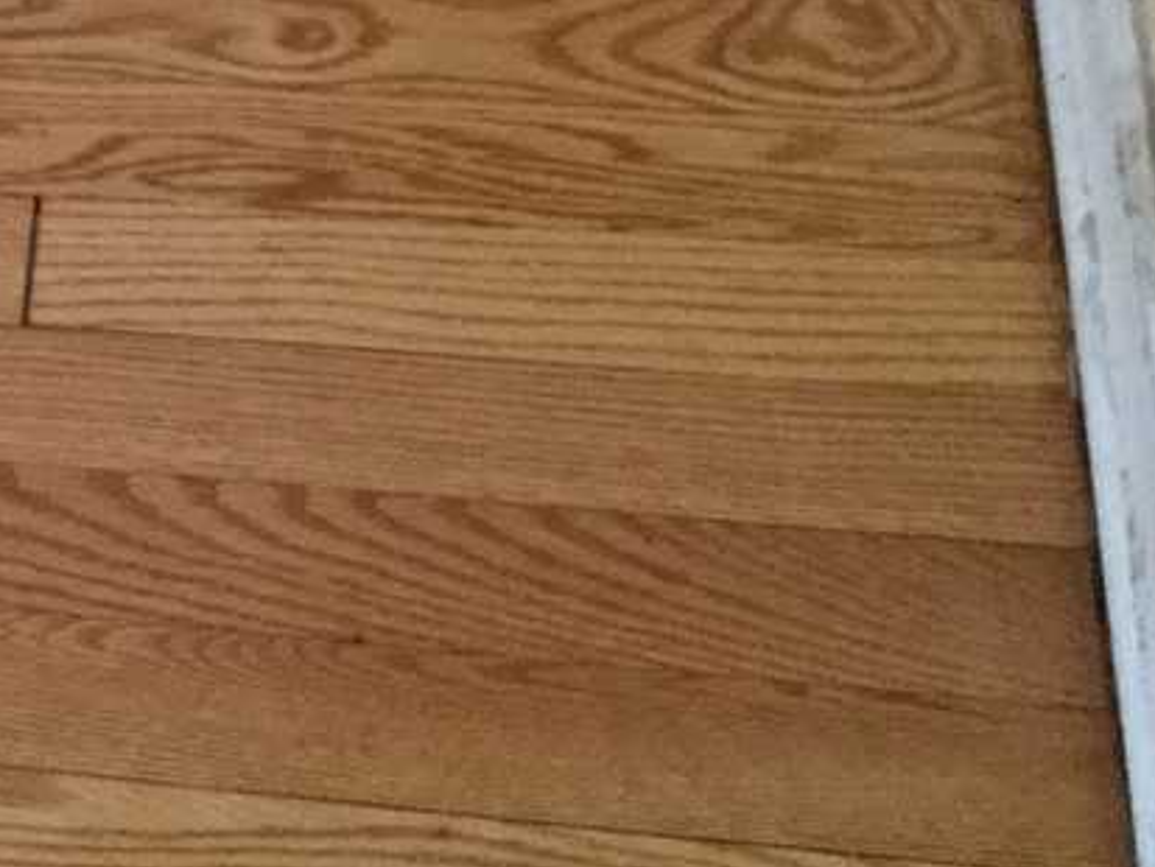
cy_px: -39
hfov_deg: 18.1
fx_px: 3338
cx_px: -426
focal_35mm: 100
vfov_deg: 14.5
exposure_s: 1/20
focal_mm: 3.3
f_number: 2.4
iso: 200
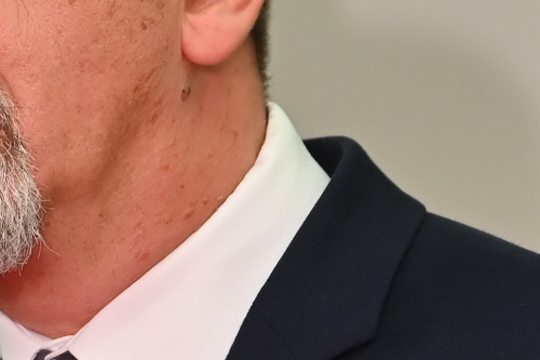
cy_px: 129
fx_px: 8742
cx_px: -32
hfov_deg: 3.5
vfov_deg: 2.4
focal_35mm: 583
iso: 640
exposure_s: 1/200
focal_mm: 180
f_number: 2.8
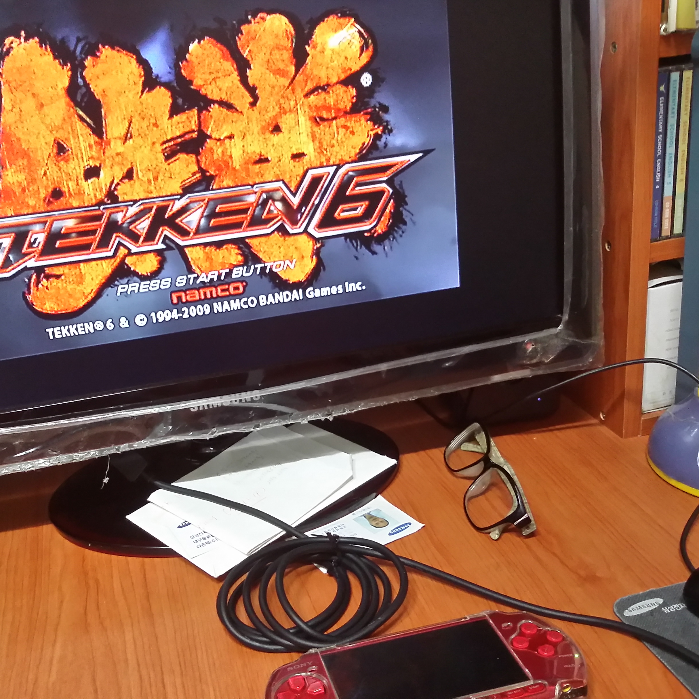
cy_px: 347
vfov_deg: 43.9
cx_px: 252
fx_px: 868
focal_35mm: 38
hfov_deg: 43.4
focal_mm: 3.4
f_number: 2.4
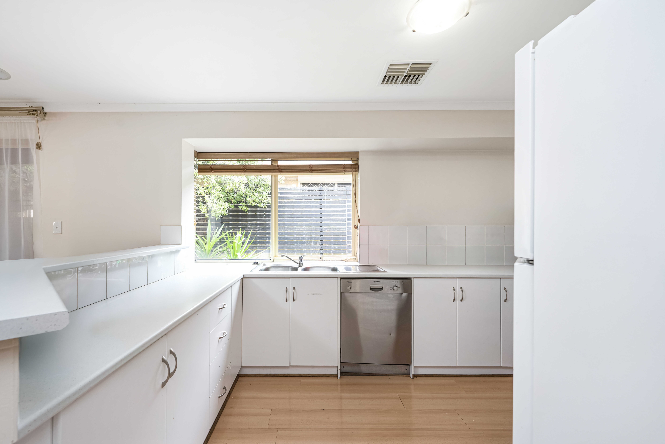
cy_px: 231
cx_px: 310
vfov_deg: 77.3
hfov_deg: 100.2
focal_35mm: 15
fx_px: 277
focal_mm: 14
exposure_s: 1/6
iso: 50
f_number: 7.1
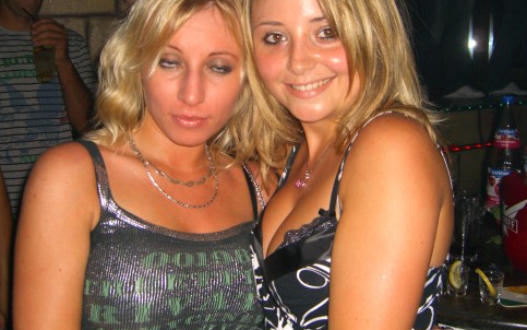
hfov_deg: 40.3
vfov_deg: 25.8
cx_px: 276
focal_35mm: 50
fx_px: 718
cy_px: 128
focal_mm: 7.9
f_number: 2.8
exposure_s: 1/60
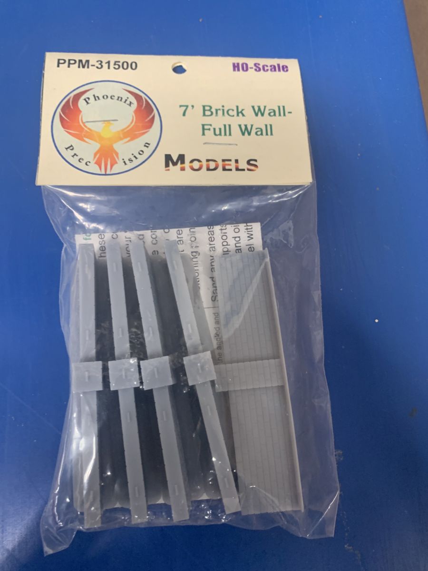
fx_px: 429
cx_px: 214
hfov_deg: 53.1
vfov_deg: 67.3
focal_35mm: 26
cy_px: 286
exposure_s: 1/60
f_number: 1.8
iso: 160
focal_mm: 4.25
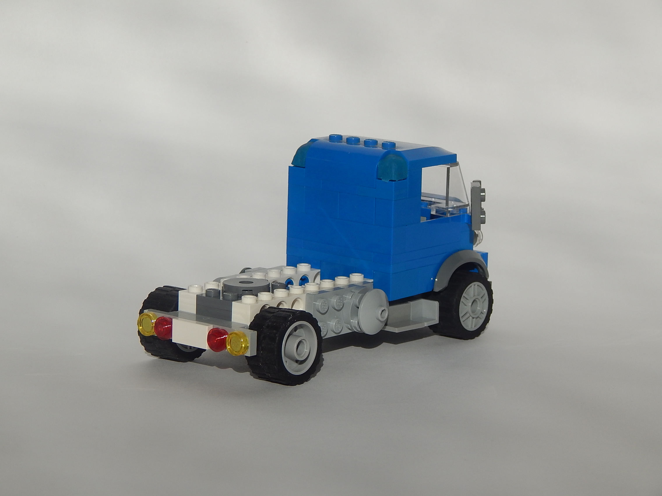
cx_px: 331
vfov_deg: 12.9
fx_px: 2199
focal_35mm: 115
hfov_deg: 17.1
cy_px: 248
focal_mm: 20.5
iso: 125
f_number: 9.2
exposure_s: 1/640
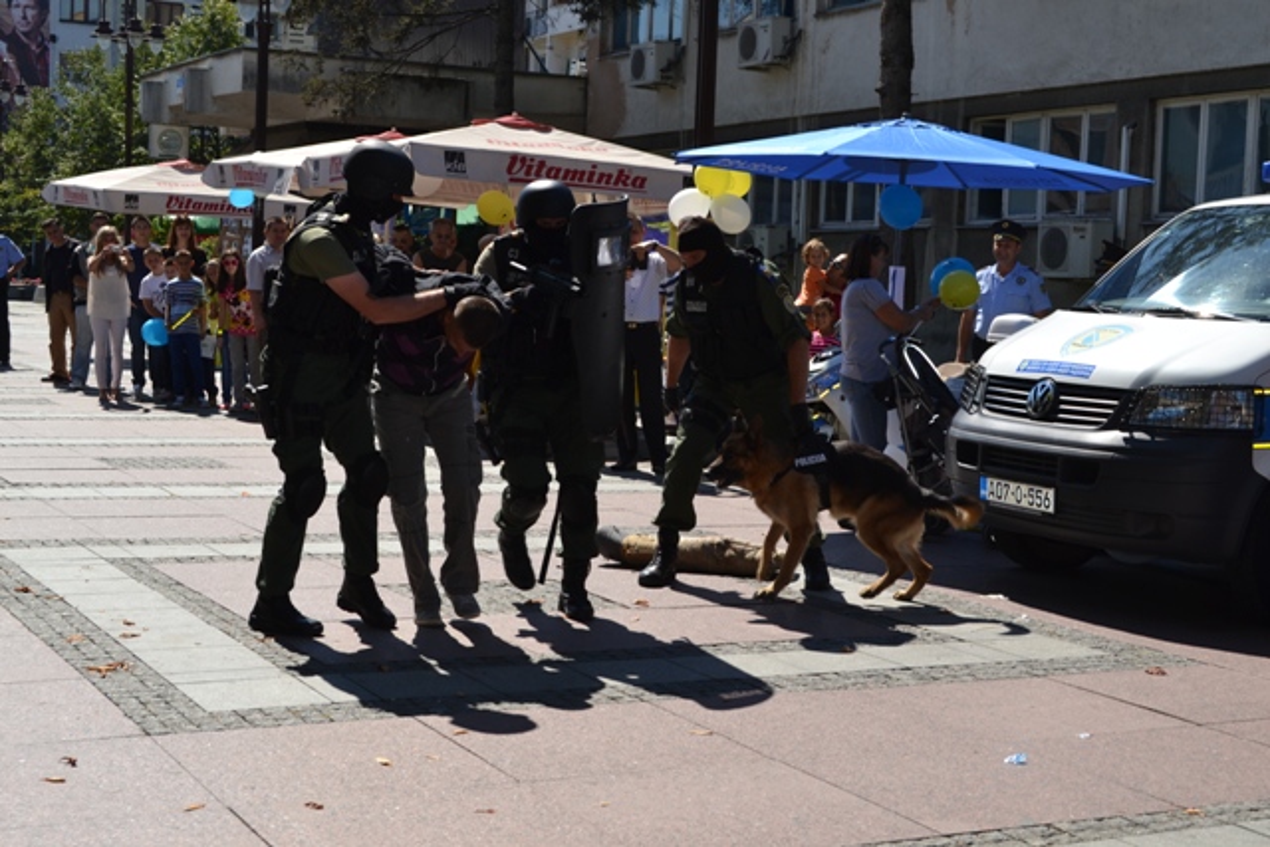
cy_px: 424
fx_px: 1905
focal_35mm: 54
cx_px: 635
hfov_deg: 36.9
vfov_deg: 25.1
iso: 100
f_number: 9
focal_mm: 36
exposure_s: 1/200
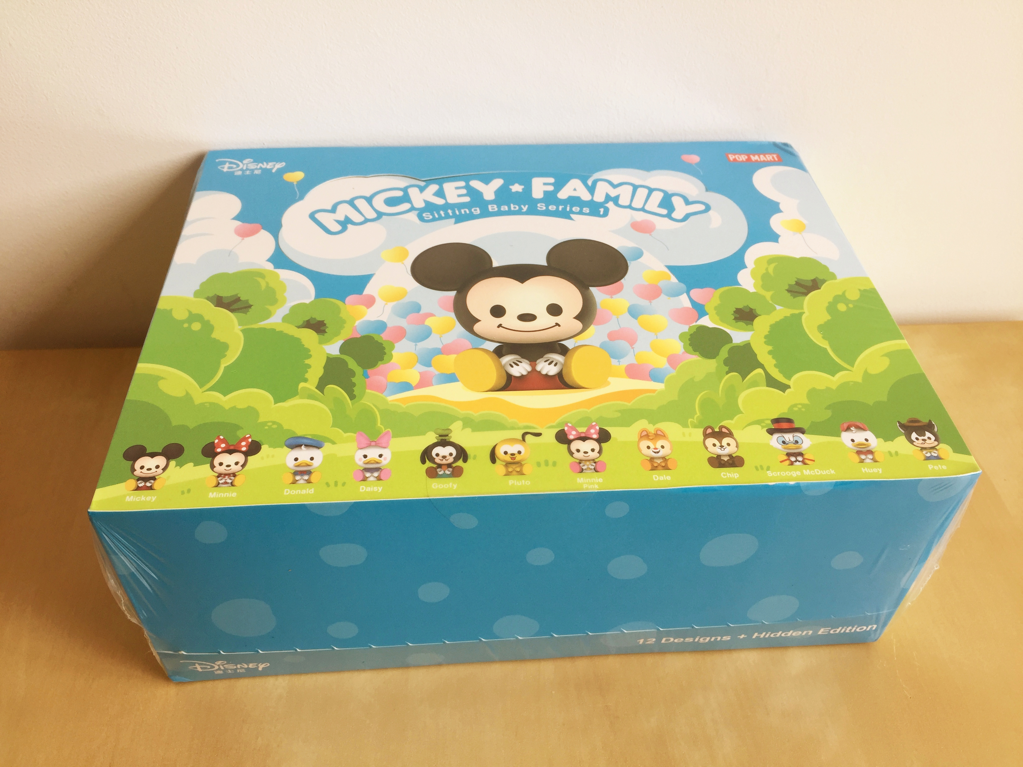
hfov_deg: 61.7
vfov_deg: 48.2
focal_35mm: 29
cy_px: 384
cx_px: 512
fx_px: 857
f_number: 2.2
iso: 32
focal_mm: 4.15
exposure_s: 1/108
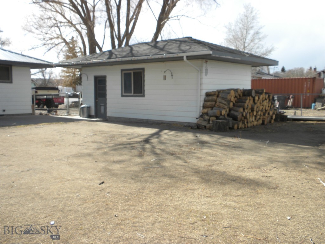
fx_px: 347
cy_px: 122
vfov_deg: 38.7
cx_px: 162
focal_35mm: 37
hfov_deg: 50.1
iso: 64
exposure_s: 1/53.7
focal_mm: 6.6
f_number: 10
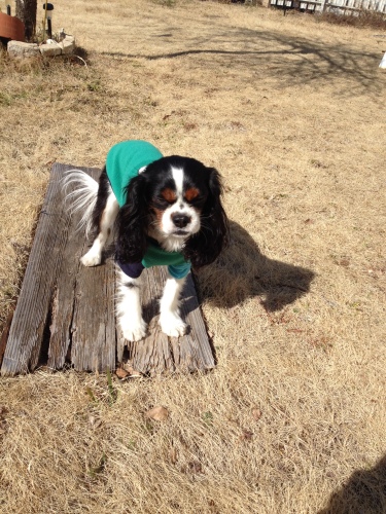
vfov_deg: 52.6
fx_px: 520
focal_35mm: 35
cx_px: 193
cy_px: 257
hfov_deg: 40.7
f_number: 2.4
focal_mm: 4.28
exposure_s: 1/2123
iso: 50
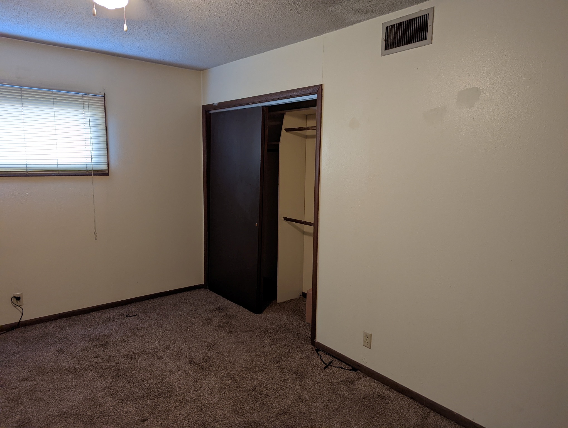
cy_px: 214
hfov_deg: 71.5
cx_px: 284
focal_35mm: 24
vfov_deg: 56.9
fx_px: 394
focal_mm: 6.81
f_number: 1.85
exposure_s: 1/24
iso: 192
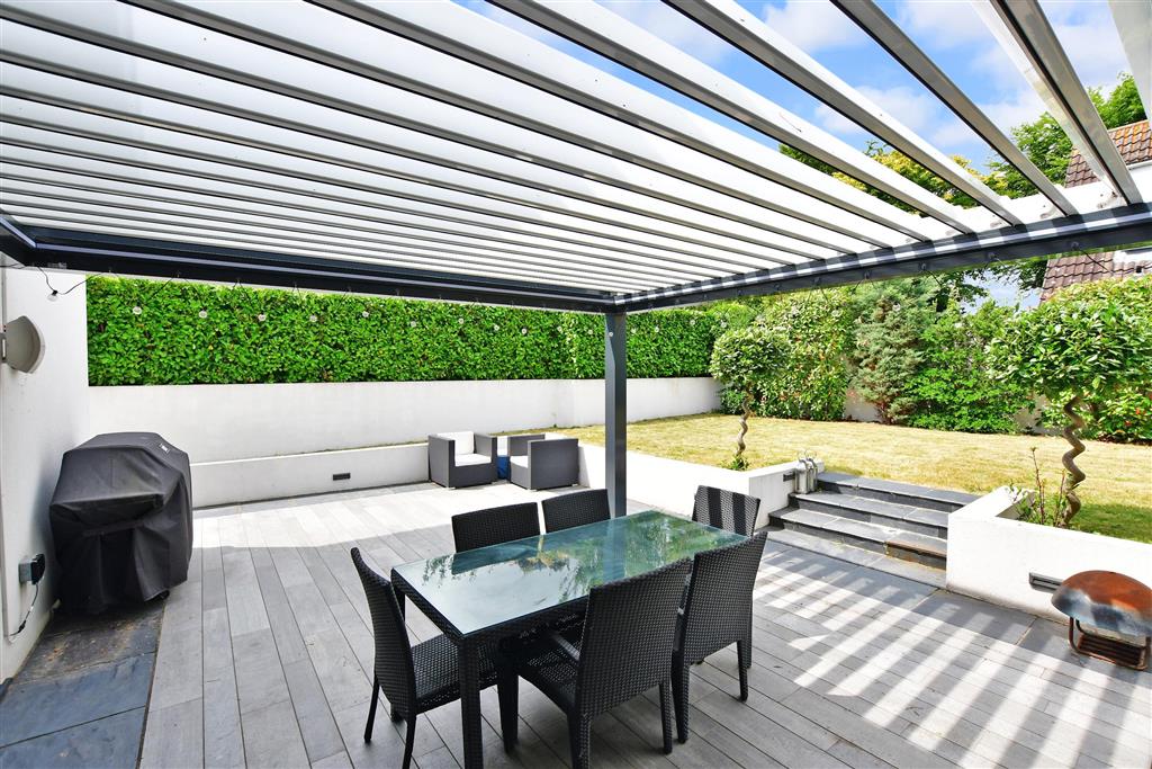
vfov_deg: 77.3
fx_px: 480
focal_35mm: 15
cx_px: 576
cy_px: 384
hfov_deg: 100.4
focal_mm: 10
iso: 160
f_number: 8
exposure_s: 1/160
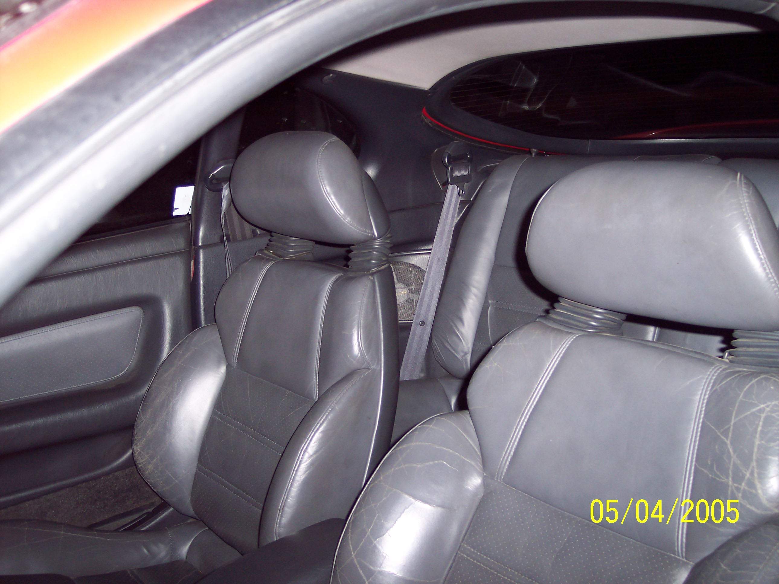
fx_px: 855
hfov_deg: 49.0
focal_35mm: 38
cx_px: 390
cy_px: 292
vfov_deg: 37.7
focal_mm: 8
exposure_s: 1/30
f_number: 2.8
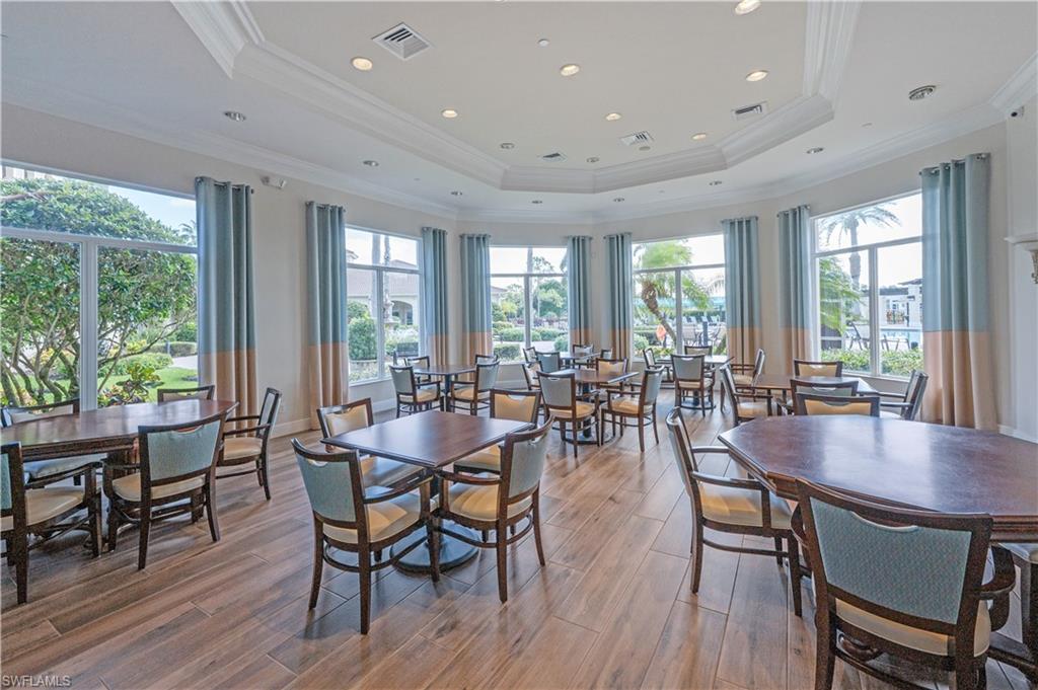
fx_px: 403
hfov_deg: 104.3
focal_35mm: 14
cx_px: 519
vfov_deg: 81.1
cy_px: 345
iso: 320
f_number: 9
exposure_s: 1/80
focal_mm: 14
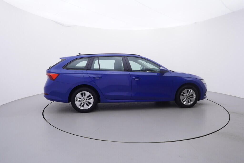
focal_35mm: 22
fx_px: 153
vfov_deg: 56.2
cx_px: 122
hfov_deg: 77.3
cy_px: 82
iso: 200
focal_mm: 15
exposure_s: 1/80
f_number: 5
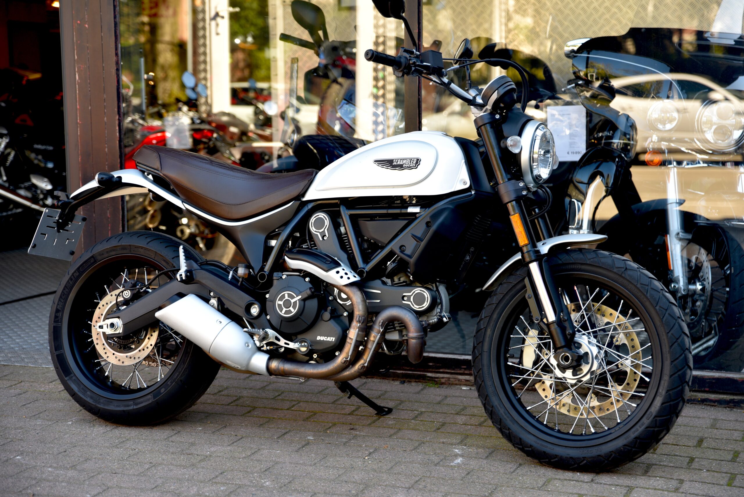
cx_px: 372
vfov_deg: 19.5
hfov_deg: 28.8
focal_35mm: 70
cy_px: 248
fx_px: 1447
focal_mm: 70
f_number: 3.2
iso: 100
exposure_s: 1/60
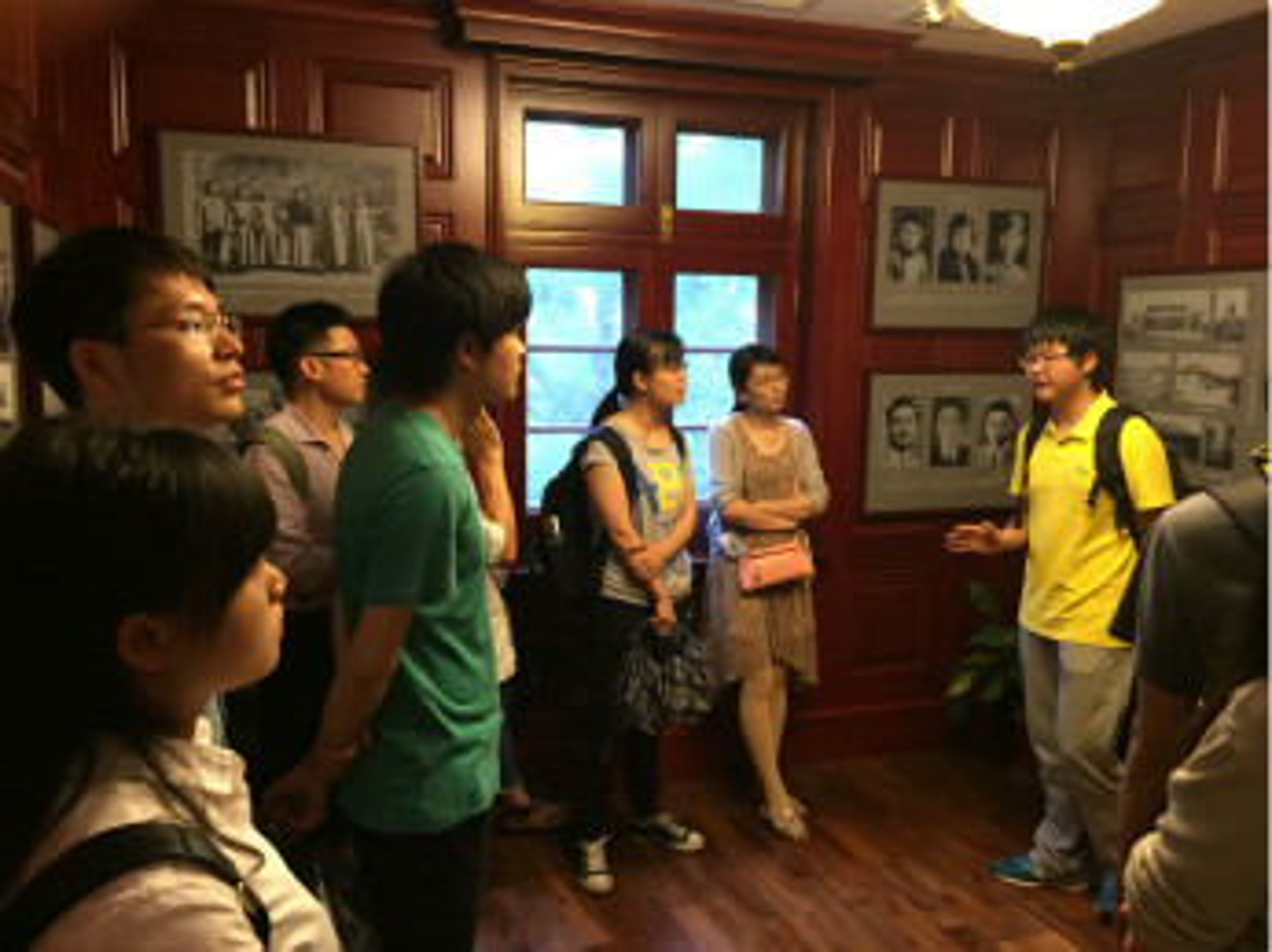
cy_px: 476
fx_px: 1065
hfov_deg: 61.7
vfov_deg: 48.2
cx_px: 636
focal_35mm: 29
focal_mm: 4.15
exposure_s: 1/20
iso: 250
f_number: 2.2
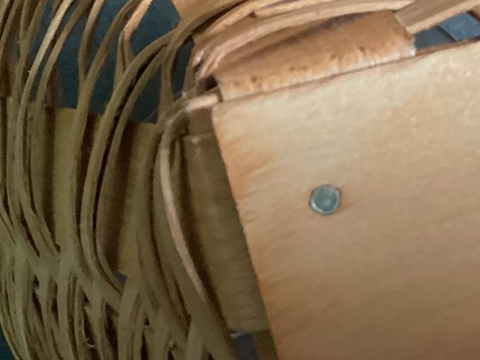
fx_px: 1165
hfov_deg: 22.6
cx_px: 452
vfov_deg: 17.3
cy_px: 336
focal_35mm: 84
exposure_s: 1/40
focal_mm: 3.3
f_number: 2.4
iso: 320
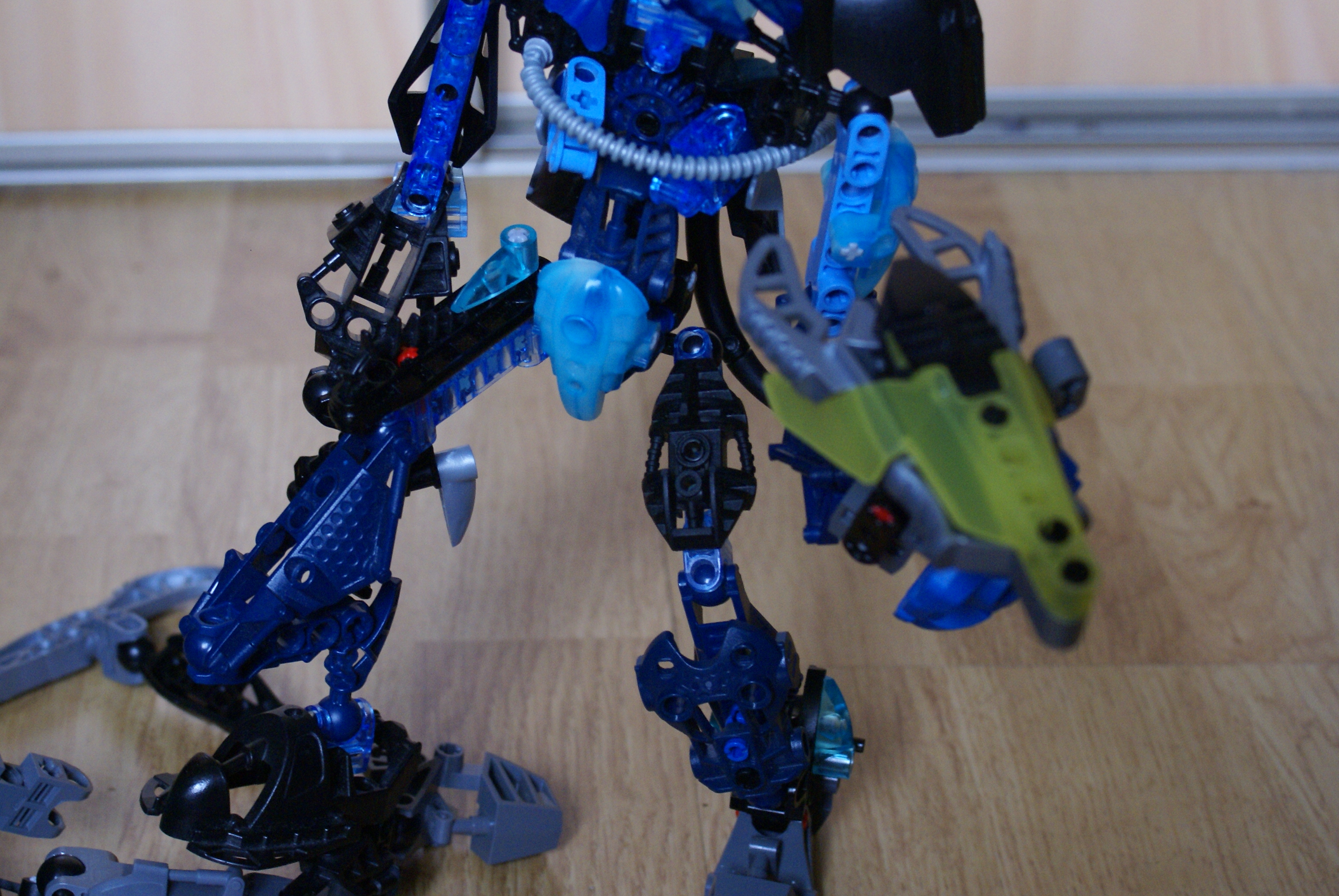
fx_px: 3151
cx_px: 518
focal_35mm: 85
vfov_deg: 16.2
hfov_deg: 23.9
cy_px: 421
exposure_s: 1/10
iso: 400
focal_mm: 45
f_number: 5.6
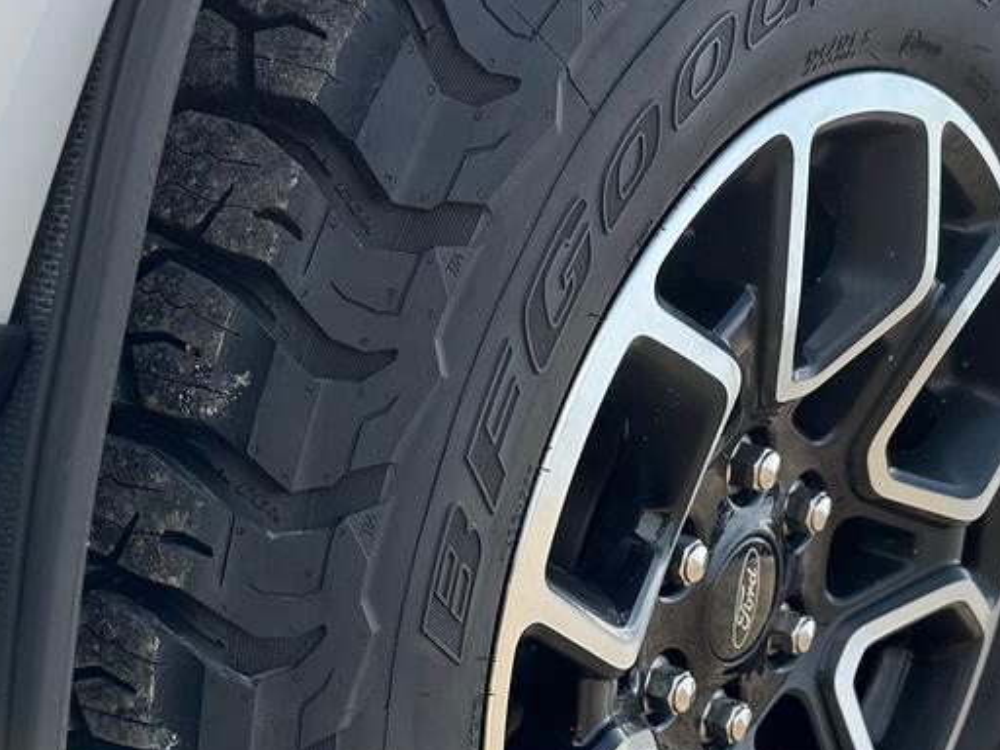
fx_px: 1733
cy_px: 777
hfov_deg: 32.2
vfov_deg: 23.3
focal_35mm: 60
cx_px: 445
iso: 80
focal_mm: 6.86
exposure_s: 1/2591
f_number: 1.78
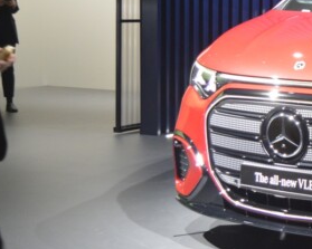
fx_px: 849
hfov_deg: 19.6
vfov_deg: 16.7
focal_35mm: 92
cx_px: 376
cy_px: 76
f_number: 4
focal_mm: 26
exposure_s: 1/60
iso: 1400
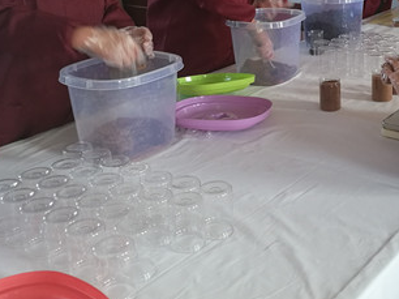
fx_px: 610
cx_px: 301
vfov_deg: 26.7
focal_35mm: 53
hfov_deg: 35.4
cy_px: 38
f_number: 2.2
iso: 160
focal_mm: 4.5
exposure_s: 1/30
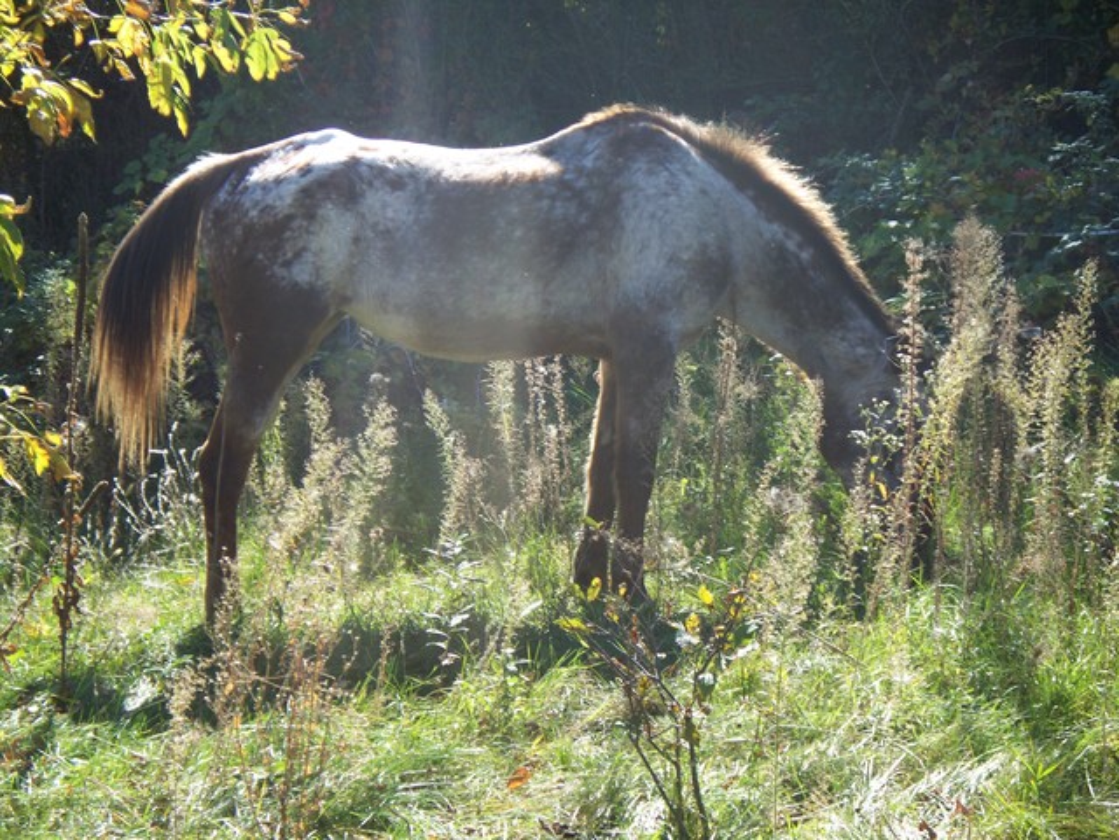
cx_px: 560
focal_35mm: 105
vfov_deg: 14.1
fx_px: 3394
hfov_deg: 18.7
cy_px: 420
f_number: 3.8
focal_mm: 22.05
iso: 64
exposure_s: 1/200
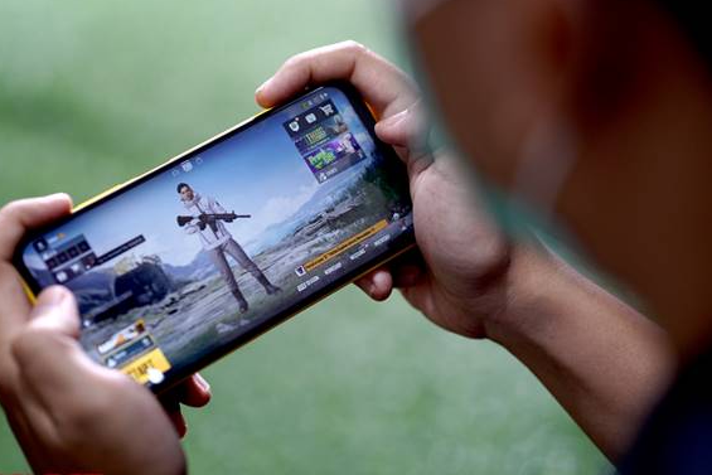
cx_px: 333
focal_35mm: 104
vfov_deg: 13.2
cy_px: 225
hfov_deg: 19.6
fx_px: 2057
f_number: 1.4
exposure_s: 1/80
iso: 200
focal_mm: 56
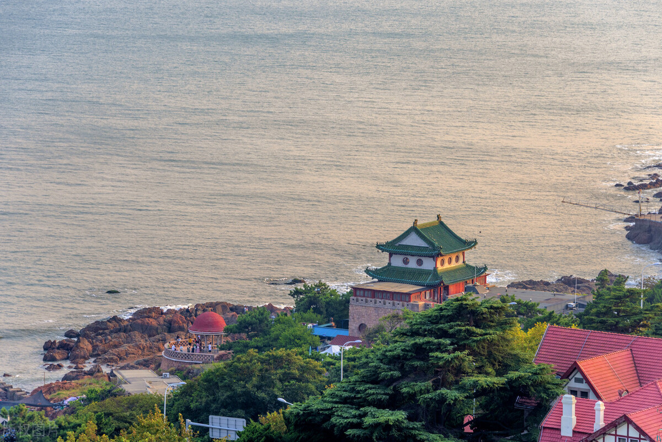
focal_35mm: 180
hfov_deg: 11.4
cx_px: 331
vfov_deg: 7.6
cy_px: 221
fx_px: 3311
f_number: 9
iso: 200
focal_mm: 180
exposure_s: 1/80
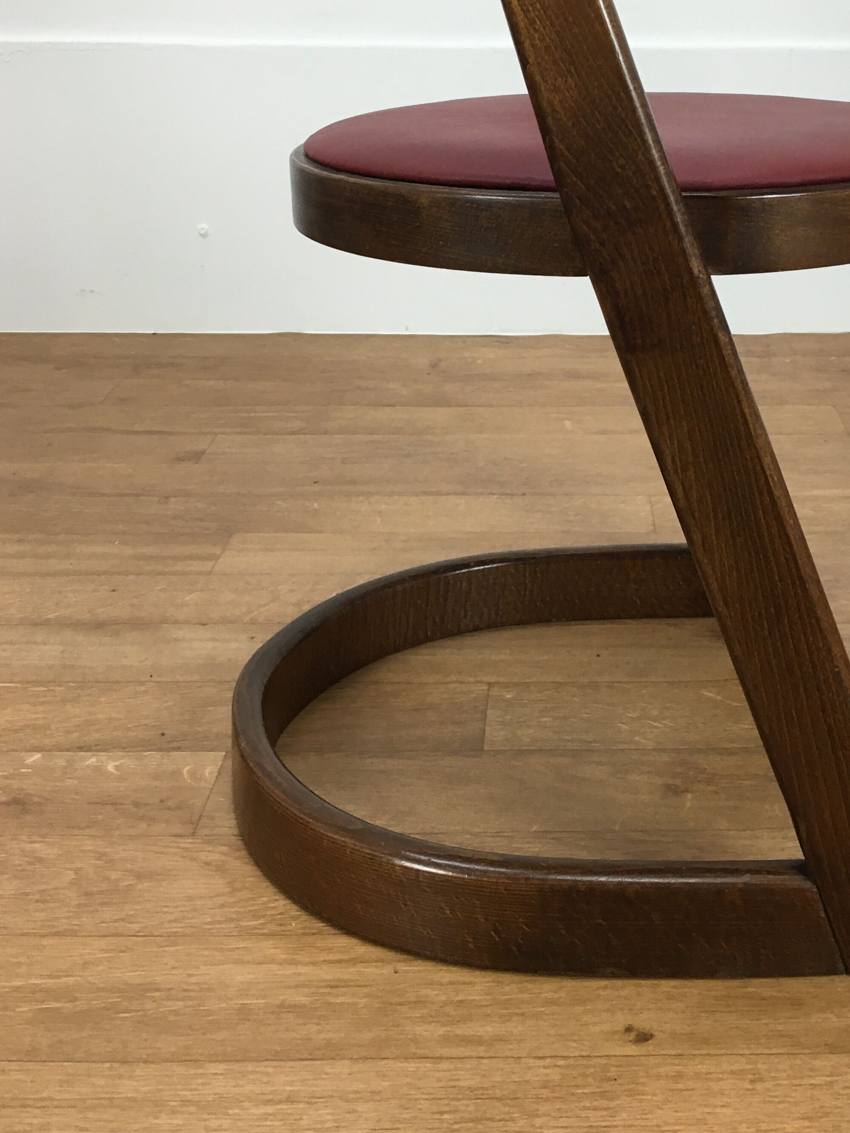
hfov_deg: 32.5
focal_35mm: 44
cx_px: 586
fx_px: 1440
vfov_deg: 41.6
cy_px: 275
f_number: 2.2
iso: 50
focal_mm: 4.15
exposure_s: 1/33
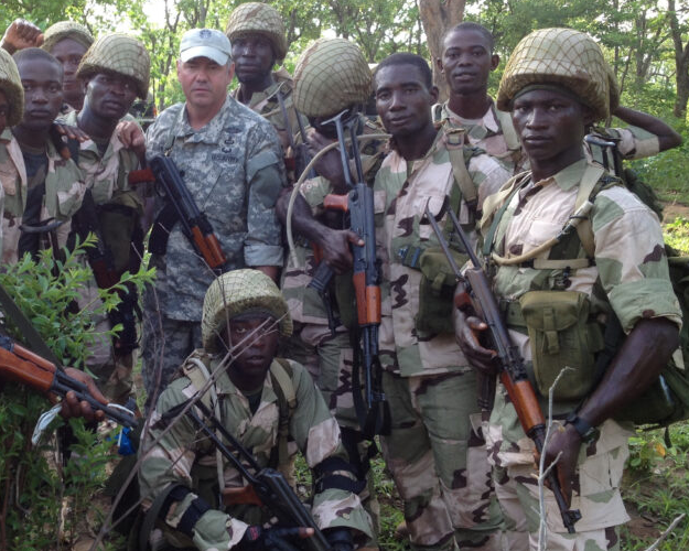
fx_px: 1142
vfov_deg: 27.1
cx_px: 191
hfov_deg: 33.1
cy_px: 231
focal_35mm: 56
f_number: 2.4
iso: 50
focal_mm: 4.28
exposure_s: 1/120
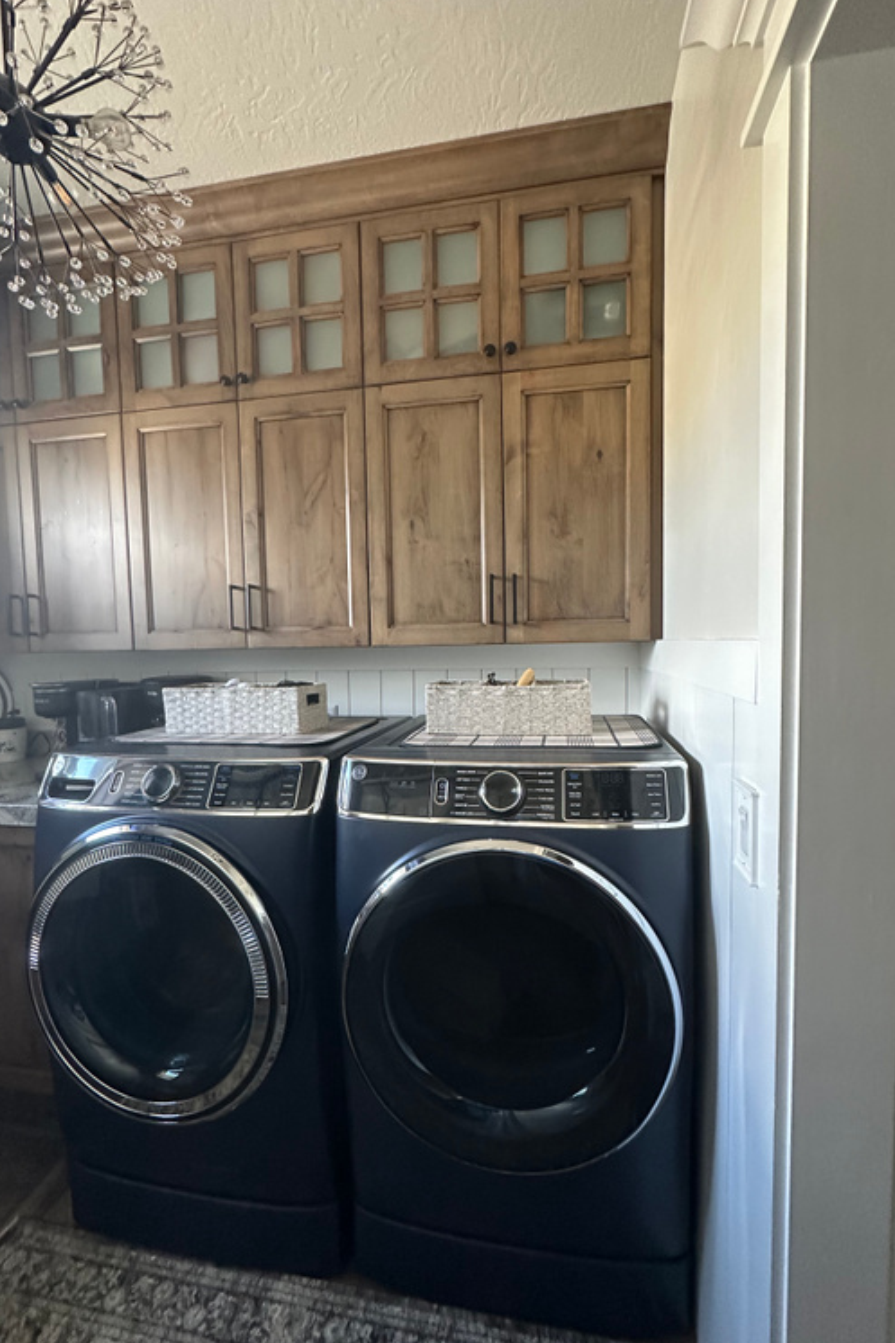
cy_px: 679
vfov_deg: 100.4
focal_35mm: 15
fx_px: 560
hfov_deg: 77.3
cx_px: 463
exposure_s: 1/60
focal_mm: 2.22
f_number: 2.2
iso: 500
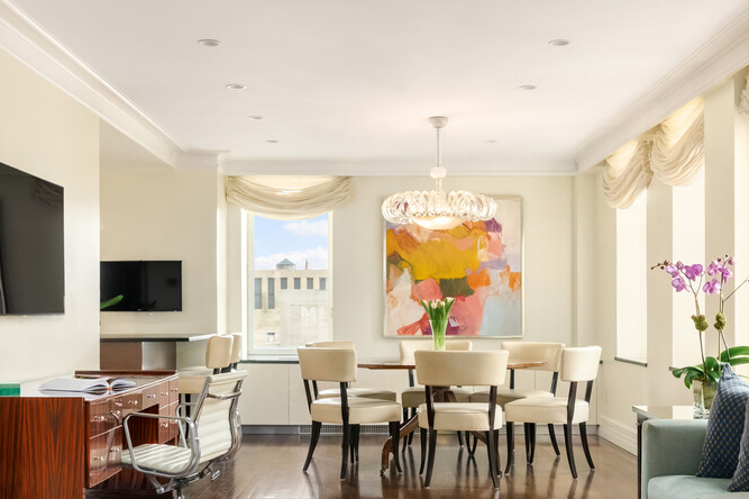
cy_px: 300
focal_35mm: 45
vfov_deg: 29.8
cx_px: 385
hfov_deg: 43.6
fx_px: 936
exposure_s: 1/1.67
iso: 500
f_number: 8
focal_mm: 20
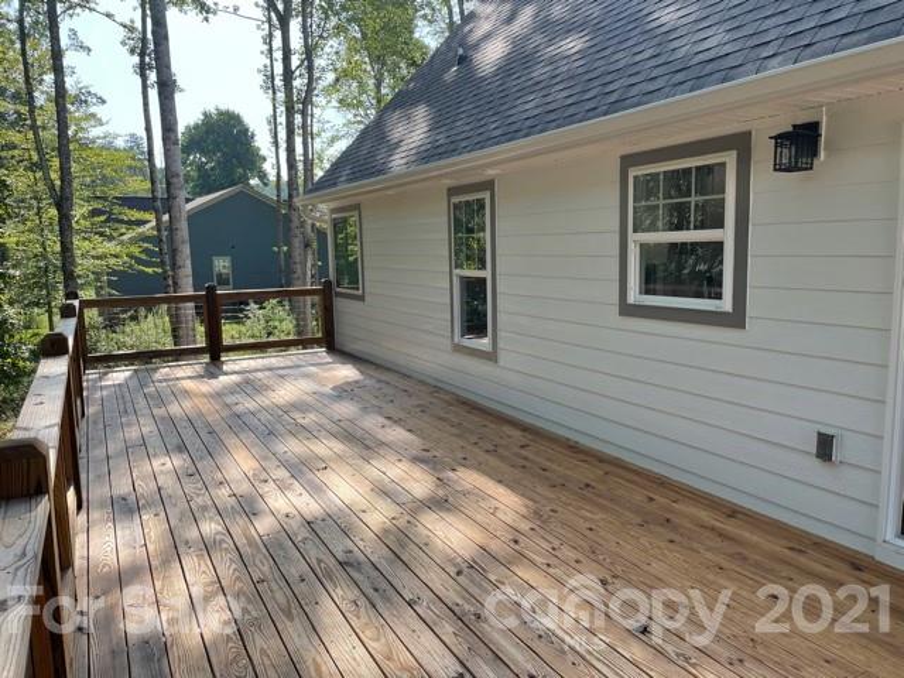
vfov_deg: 53.1
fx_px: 679
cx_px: 452
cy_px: 339
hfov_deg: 67.3
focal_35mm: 26
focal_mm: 4.2
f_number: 1.6
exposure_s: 1/1159
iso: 32
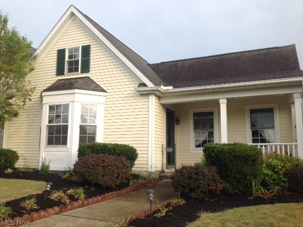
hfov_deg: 52.7
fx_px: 306
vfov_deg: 40.6
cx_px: 152
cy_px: 114
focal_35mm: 35
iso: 50
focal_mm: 4.28
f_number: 2.4
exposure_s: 1/630
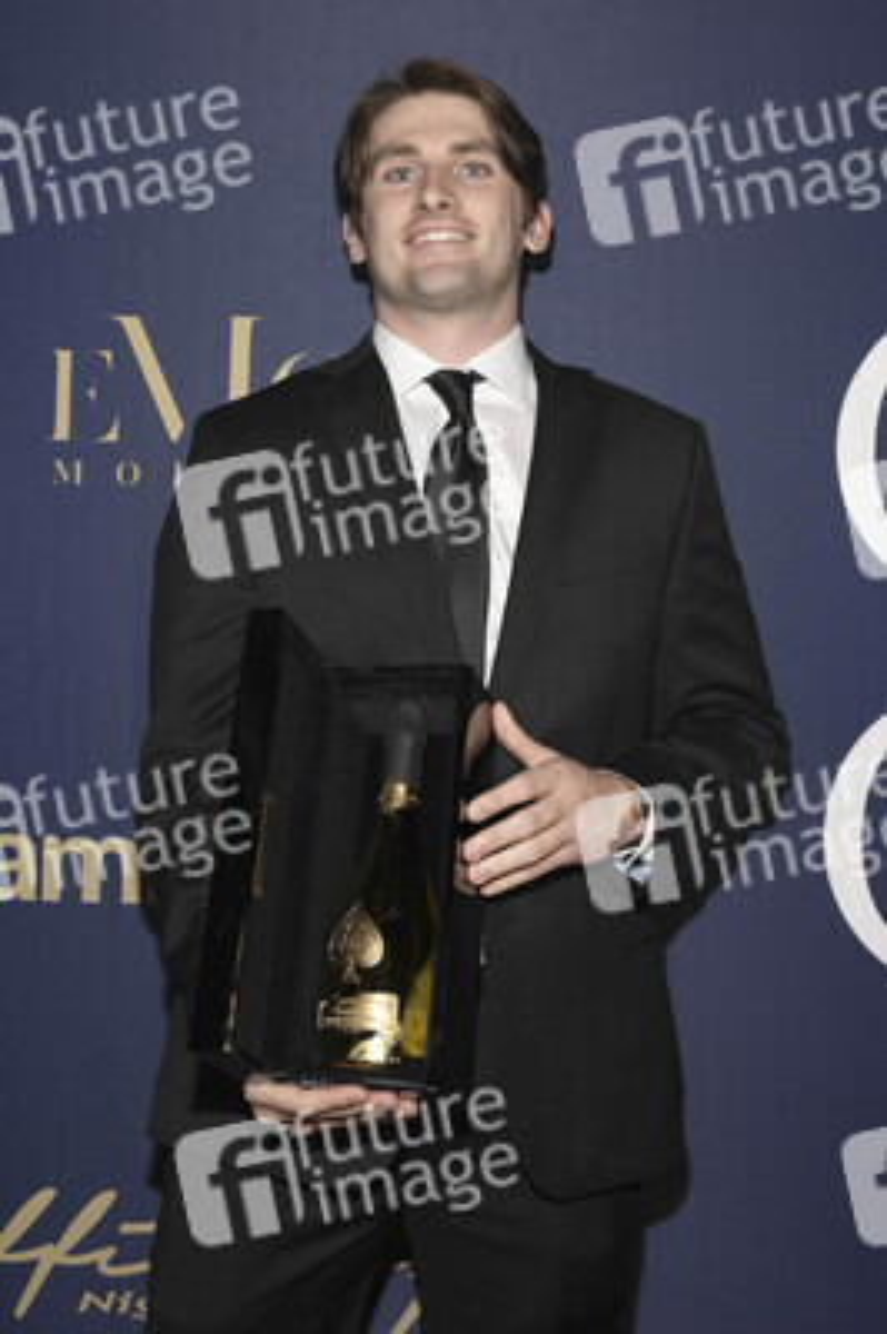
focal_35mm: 44
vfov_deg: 44.5
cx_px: 444
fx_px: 1629
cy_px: 667
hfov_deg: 30.5
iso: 800
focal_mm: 44
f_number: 5
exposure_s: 1/200
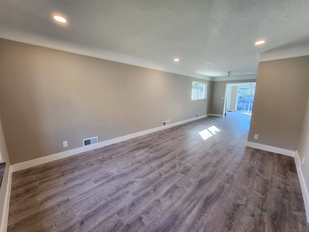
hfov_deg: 106.2
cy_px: 116
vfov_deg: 89.9
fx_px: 116
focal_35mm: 13
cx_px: 154
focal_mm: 2.2
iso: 80
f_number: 2.2
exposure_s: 1/60
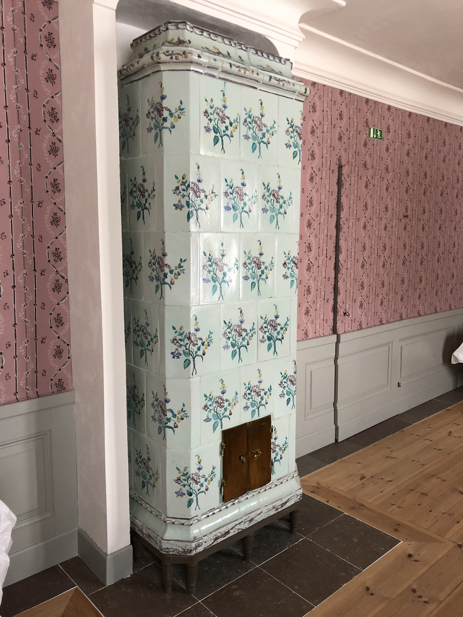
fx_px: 499
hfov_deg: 49.7
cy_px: 308
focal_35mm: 28
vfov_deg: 63.4
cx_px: 232
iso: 100
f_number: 1.8
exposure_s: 1/17
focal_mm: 4
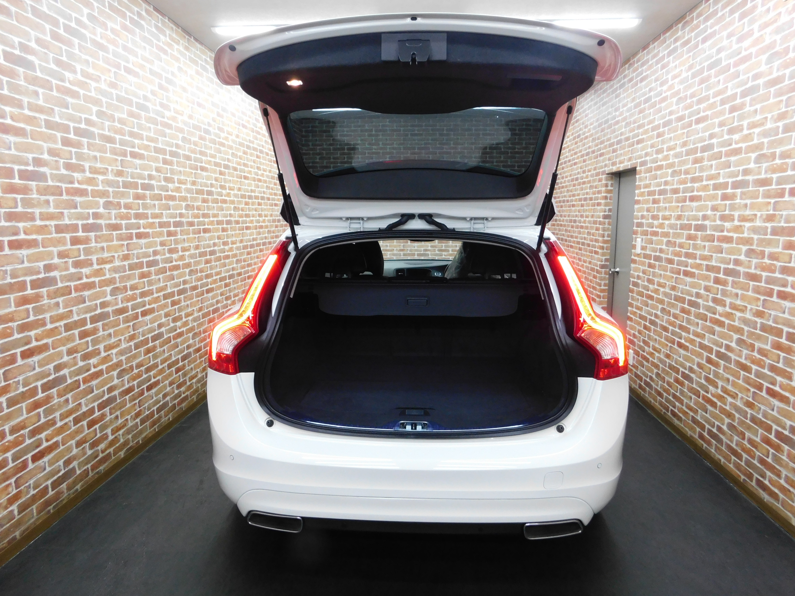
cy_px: 298
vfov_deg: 58.9
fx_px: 528
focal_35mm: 23
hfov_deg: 73.9
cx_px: 398
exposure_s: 1/30
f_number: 3
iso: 320
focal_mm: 4
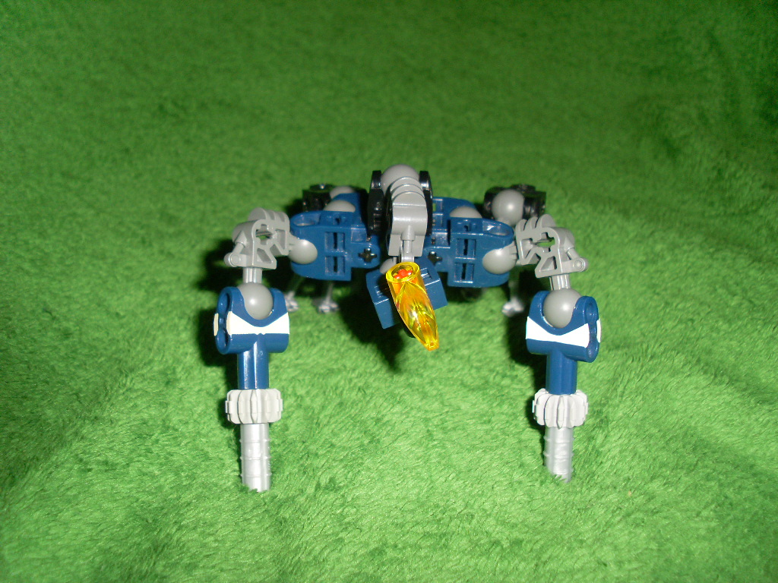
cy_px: 292
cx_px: 389
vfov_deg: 37.7
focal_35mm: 38
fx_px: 854
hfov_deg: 49.0
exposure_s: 1/45
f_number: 7.7
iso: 100
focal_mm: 6.3
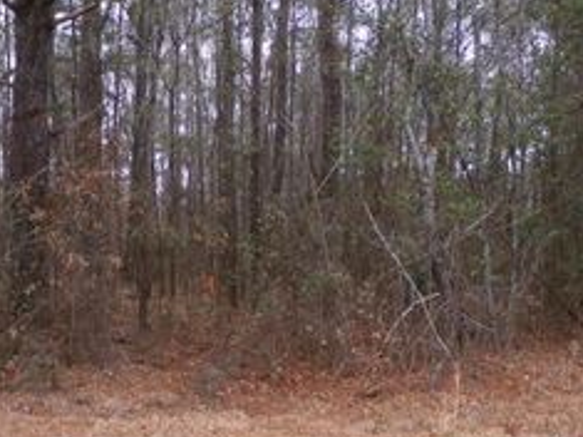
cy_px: 262
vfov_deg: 28.5
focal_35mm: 51
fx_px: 858
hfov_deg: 37.5
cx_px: 256
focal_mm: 4.3
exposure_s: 1/56
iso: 100
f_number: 3.7
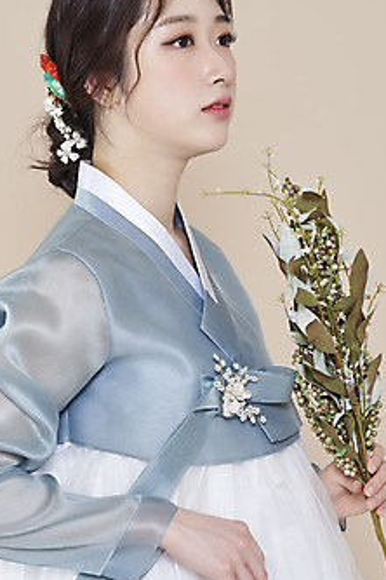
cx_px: 220
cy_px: 268
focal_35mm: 126
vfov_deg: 16.3
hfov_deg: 10.9
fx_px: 2026
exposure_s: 1/125
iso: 64
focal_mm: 105
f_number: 11
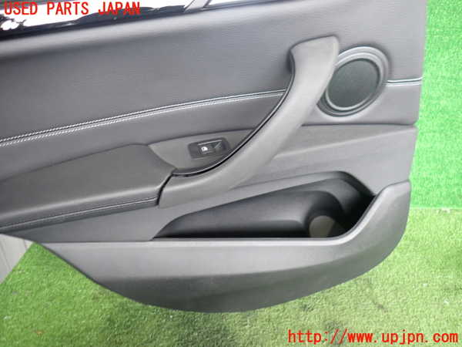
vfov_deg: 54.9
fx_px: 334
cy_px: 174
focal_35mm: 25
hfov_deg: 69.4
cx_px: 231
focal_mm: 4.5
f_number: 2
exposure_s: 1/30
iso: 200
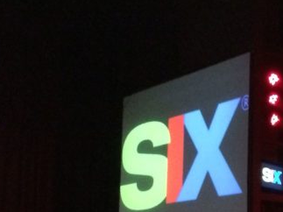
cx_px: 343
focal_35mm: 92
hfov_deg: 20.0
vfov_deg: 15.7
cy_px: 221
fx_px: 752
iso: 800
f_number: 2.2
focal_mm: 4.15
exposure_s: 1/15
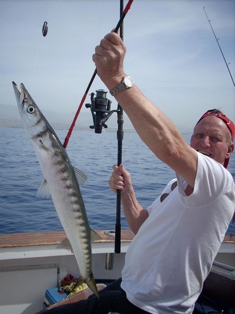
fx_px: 335
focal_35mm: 37
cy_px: 157
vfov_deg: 50.2
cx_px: 118
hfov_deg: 38.6
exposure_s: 1/369
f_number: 5.6
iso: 64
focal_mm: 6.2
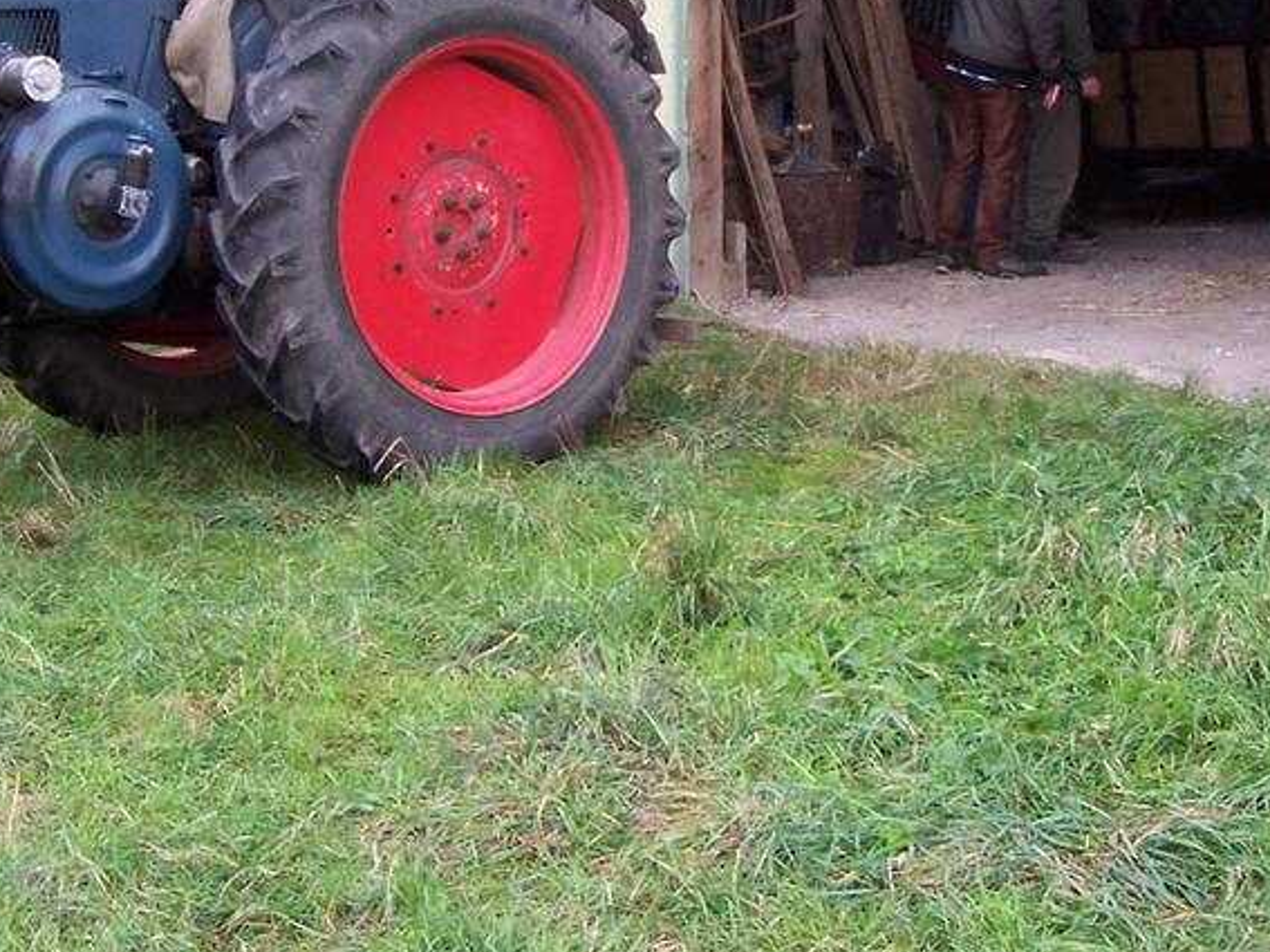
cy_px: 204
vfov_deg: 20.2
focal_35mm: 72
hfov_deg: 27.0
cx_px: 699
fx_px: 2641
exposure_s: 1/132
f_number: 2.7
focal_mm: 5.6
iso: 80
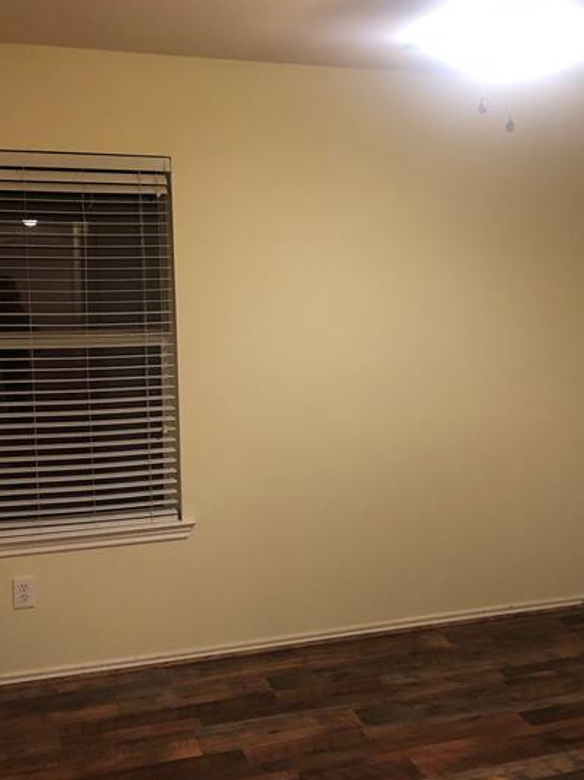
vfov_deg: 46.8
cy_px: 361
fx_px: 900
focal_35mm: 40
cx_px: 328
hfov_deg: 35.9
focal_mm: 3.99
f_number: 1.8
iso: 64
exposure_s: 1/15
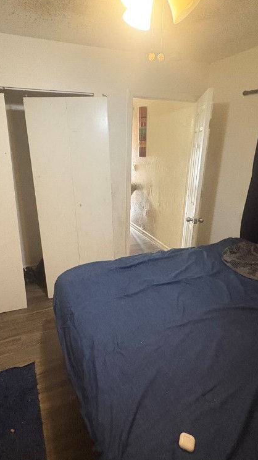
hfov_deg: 53.5
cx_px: 121
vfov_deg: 83.9
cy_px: 231
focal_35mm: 21
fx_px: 256
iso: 640
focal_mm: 2.22
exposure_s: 1/60
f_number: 2.2
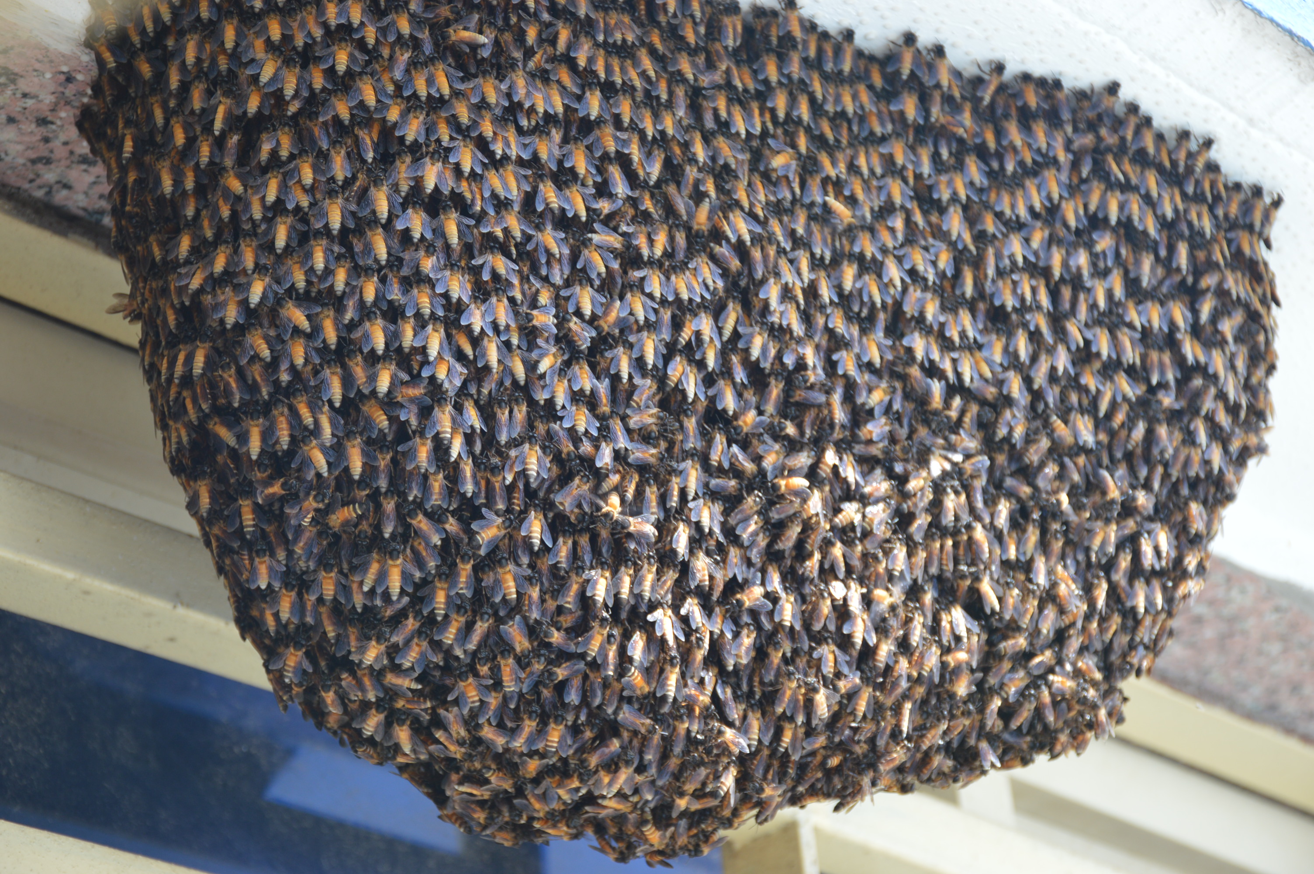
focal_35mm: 112
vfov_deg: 12.2
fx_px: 4103
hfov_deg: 18.2
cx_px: 657
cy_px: 437
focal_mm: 75
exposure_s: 1/125
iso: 200
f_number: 5.6
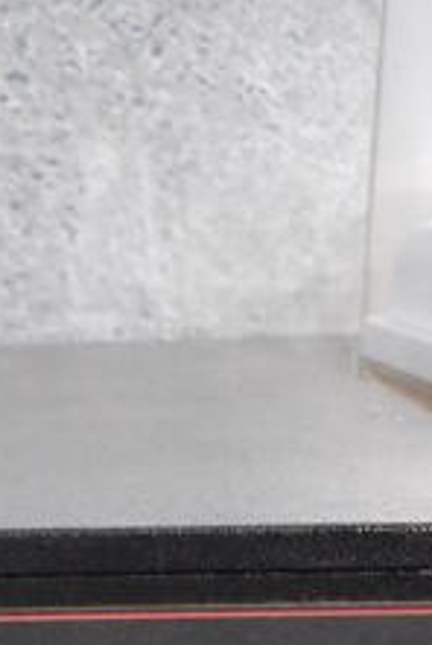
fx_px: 2225
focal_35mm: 124
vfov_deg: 14.1
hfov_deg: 10.8
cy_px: 1262
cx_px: -175
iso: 3200
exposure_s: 1/15
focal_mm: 20
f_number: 3.8
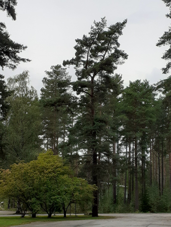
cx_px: 86
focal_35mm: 27
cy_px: 114
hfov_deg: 51.3
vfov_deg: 65.3
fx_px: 178
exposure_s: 1/455
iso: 40
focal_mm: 3.6
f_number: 1.9
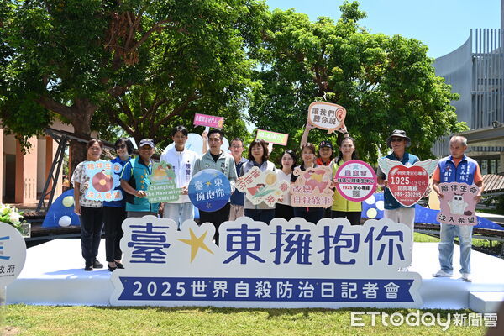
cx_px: 252
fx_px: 518
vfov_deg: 35.9
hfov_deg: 51.9
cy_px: 168
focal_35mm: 37
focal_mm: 37
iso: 110
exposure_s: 1/250
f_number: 5.6
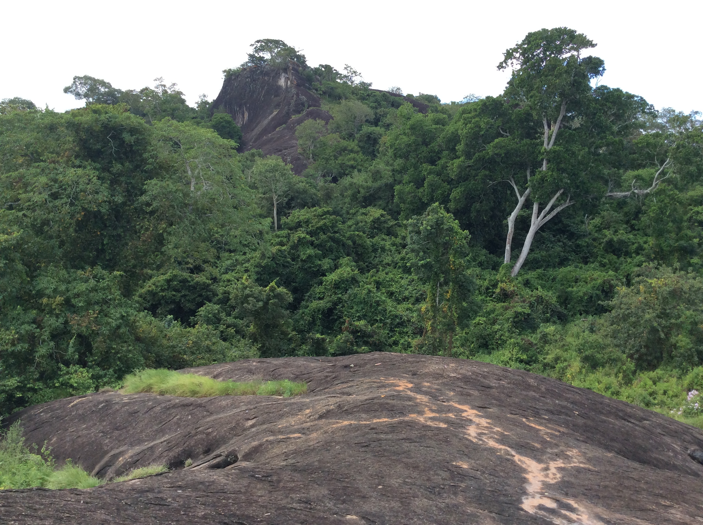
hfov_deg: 56.9
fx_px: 649
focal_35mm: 32
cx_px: 352
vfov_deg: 44.1
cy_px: 262
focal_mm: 3.3
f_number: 2.4
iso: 32
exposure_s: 1/506
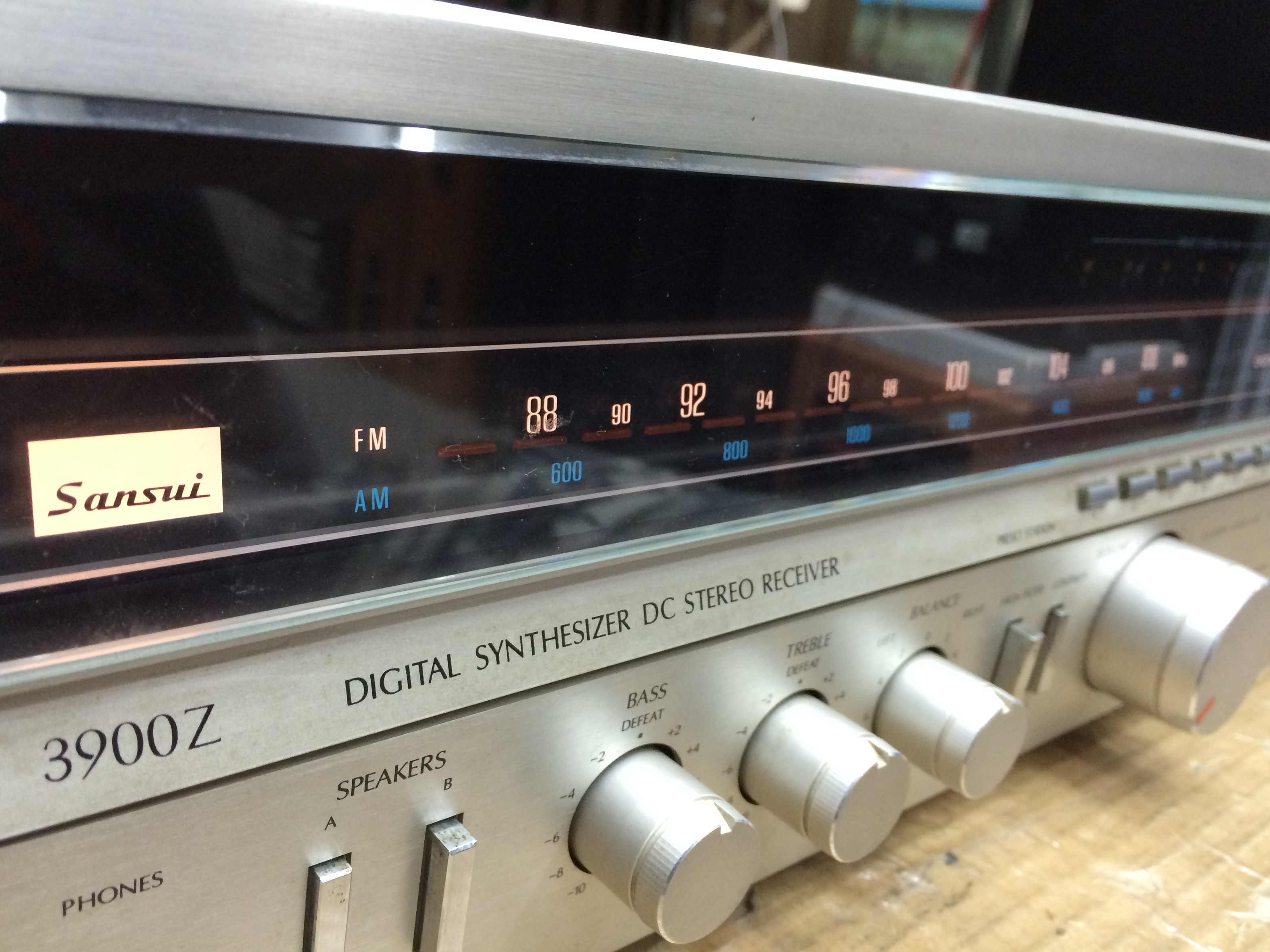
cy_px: 460
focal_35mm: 30
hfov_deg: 60.0
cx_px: 639
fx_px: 1101
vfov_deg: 46.8
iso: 200
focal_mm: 4.15
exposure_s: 1/33
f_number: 2.2
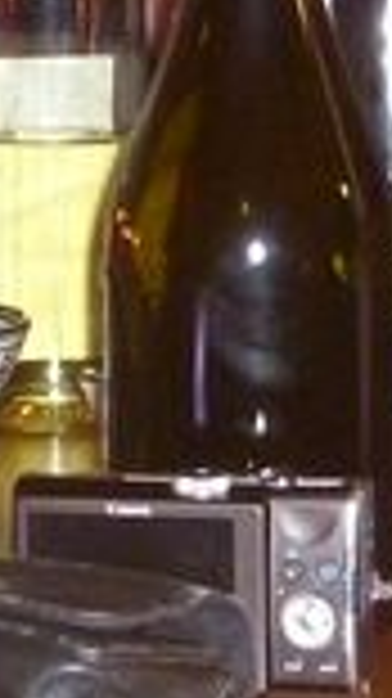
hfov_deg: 4.5
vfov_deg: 7.8
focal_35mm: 270
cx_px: 59
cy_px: -392
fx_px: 4997
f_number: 3.5
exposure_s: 1/40
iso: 400
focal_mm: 8.6
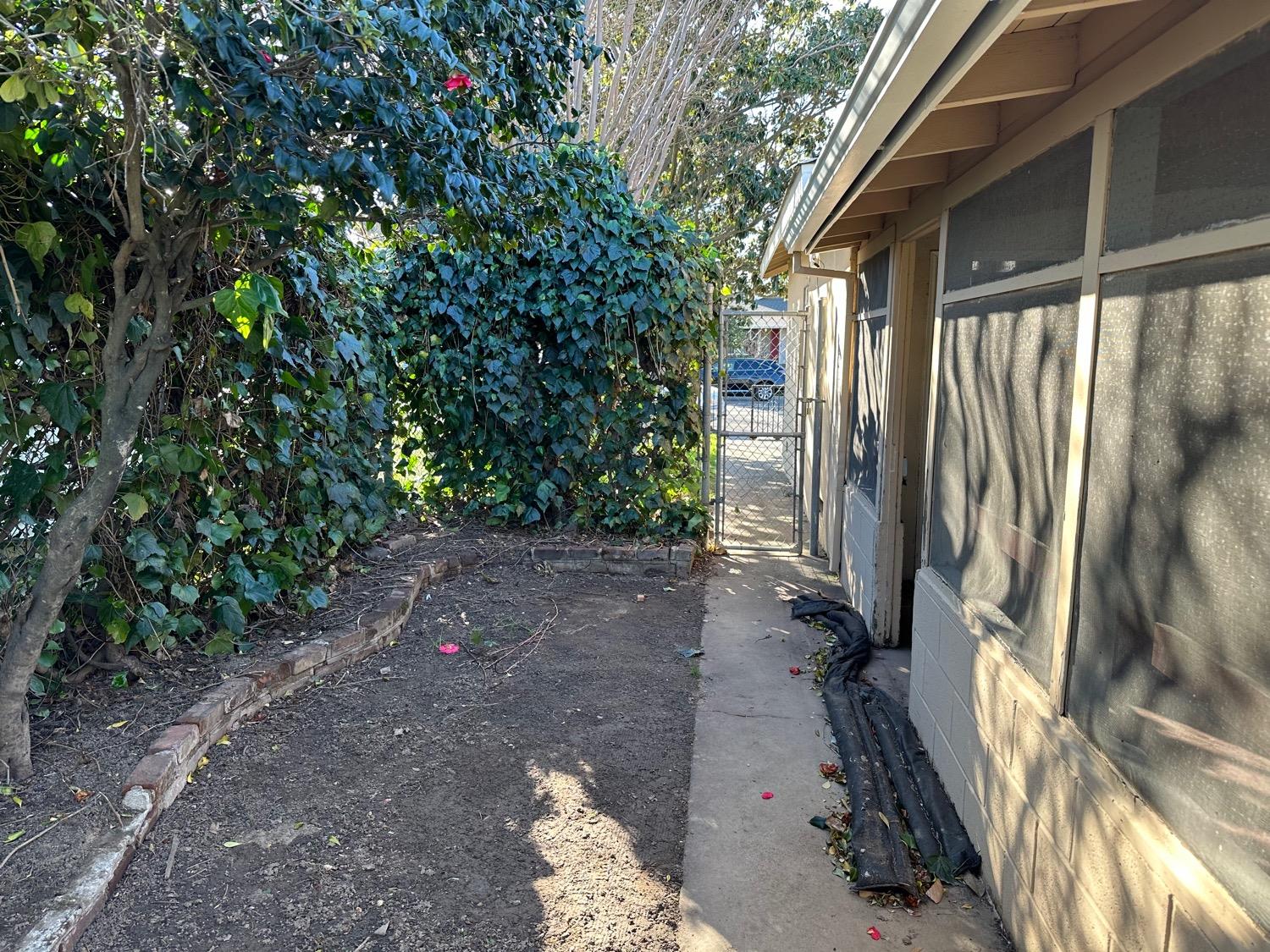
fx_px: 881
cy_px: 476
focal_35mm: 24
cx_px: 635
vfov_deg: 56.8
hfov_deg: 71.6
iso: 64
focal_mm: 6.86
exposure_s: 1/180
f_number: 1.78
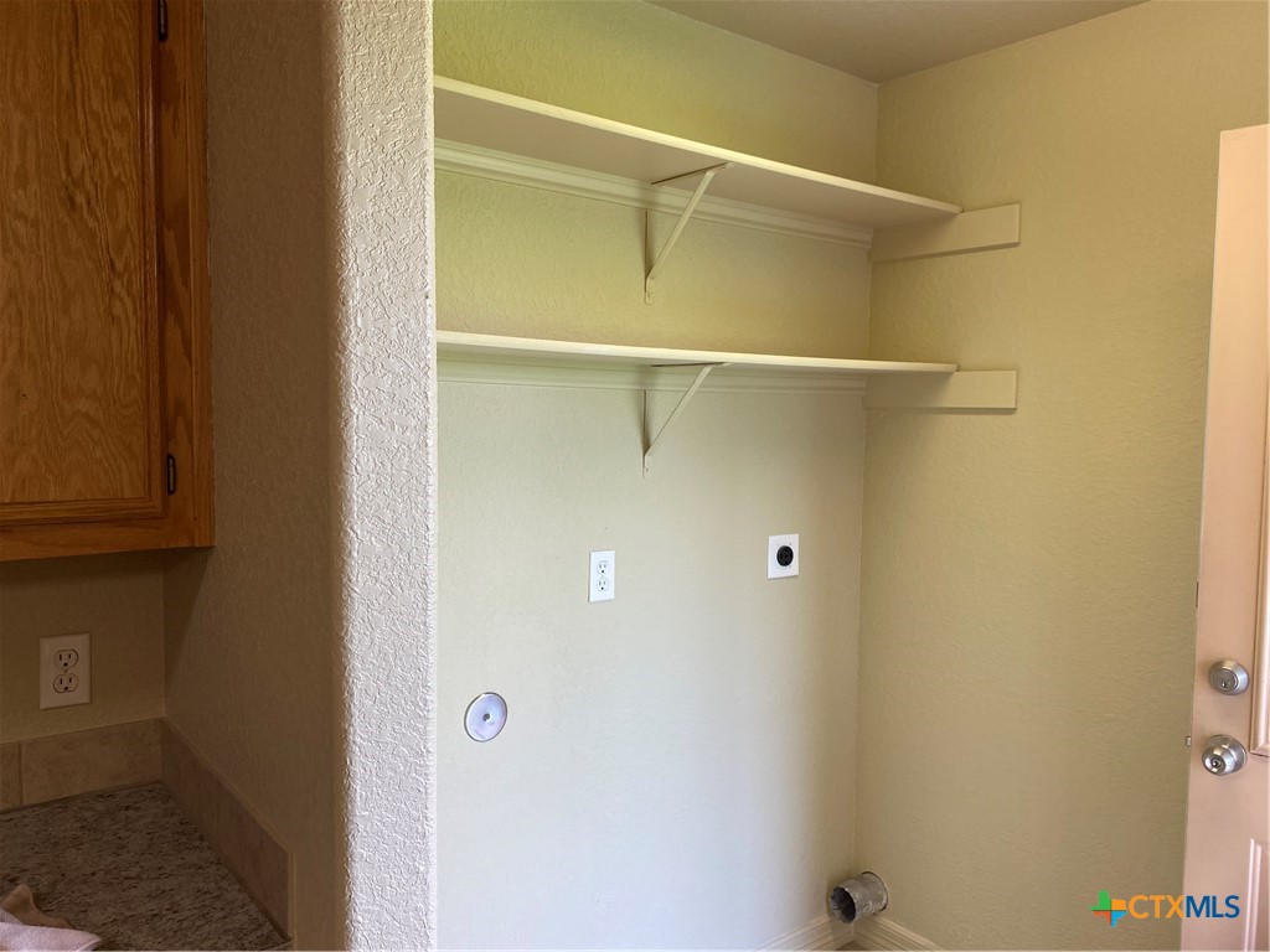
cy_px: 476
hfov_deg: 67.3
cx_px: 635
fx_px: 954
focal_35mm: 26
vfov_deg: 53.1
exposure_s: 1/120
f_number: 1.8
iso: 50
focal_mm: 4.25
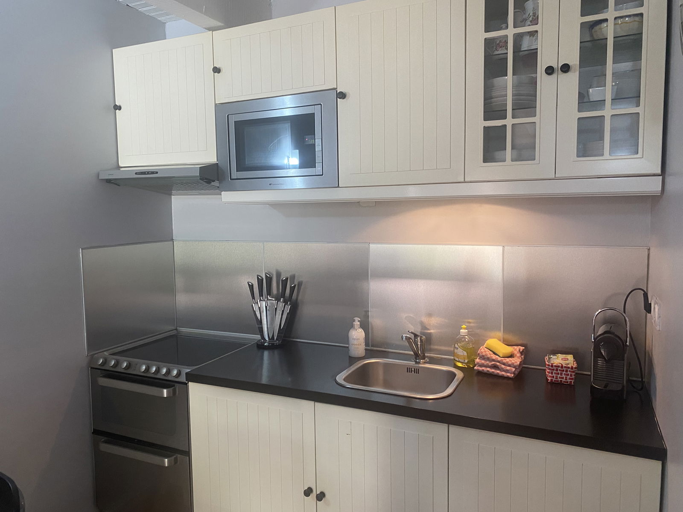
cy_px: 256
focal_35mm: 26
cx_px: 342
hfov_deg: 67.3
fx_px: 513
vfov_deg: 53.1
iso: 160
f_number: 1.8
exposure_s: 1/50
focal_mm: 4.25
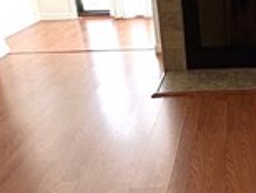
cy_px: 115
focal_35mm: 58
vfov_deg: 25.3
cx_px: 253
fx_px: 430
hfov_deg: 30.9
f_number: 2.2
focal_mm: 2.22
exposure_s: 1/120
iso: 100
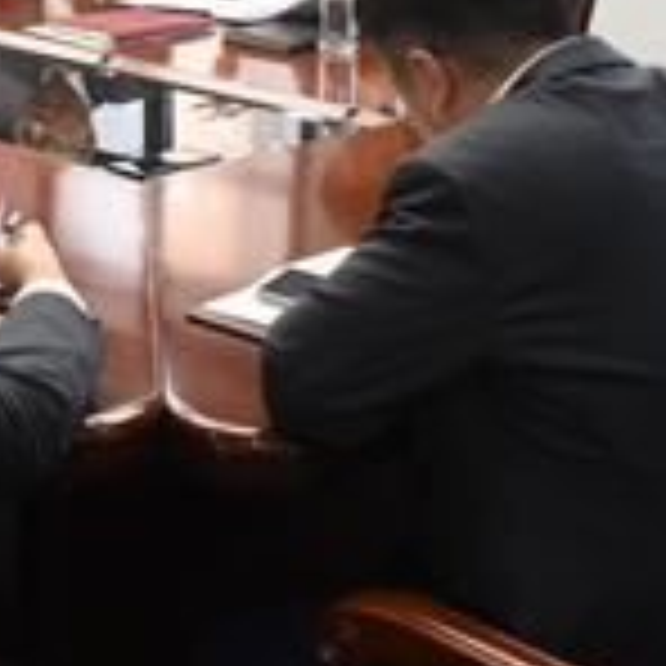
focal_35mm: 93
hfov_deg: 17.9
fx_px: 2024
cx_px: -90
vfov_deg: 17.7
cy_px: -148
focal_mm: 18
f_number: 5.6
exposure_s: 1/40
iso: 640
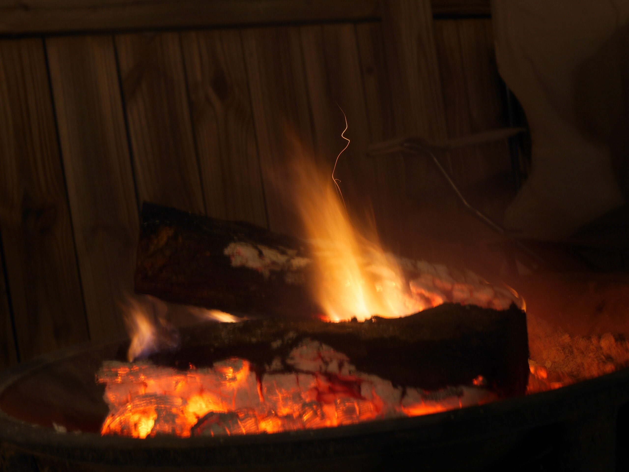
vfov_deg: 29.1
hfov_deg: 38.2
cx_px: 314
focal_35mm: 50
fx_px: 909
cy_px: 236
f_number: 7.1
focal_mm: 25
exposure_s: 5
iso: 200
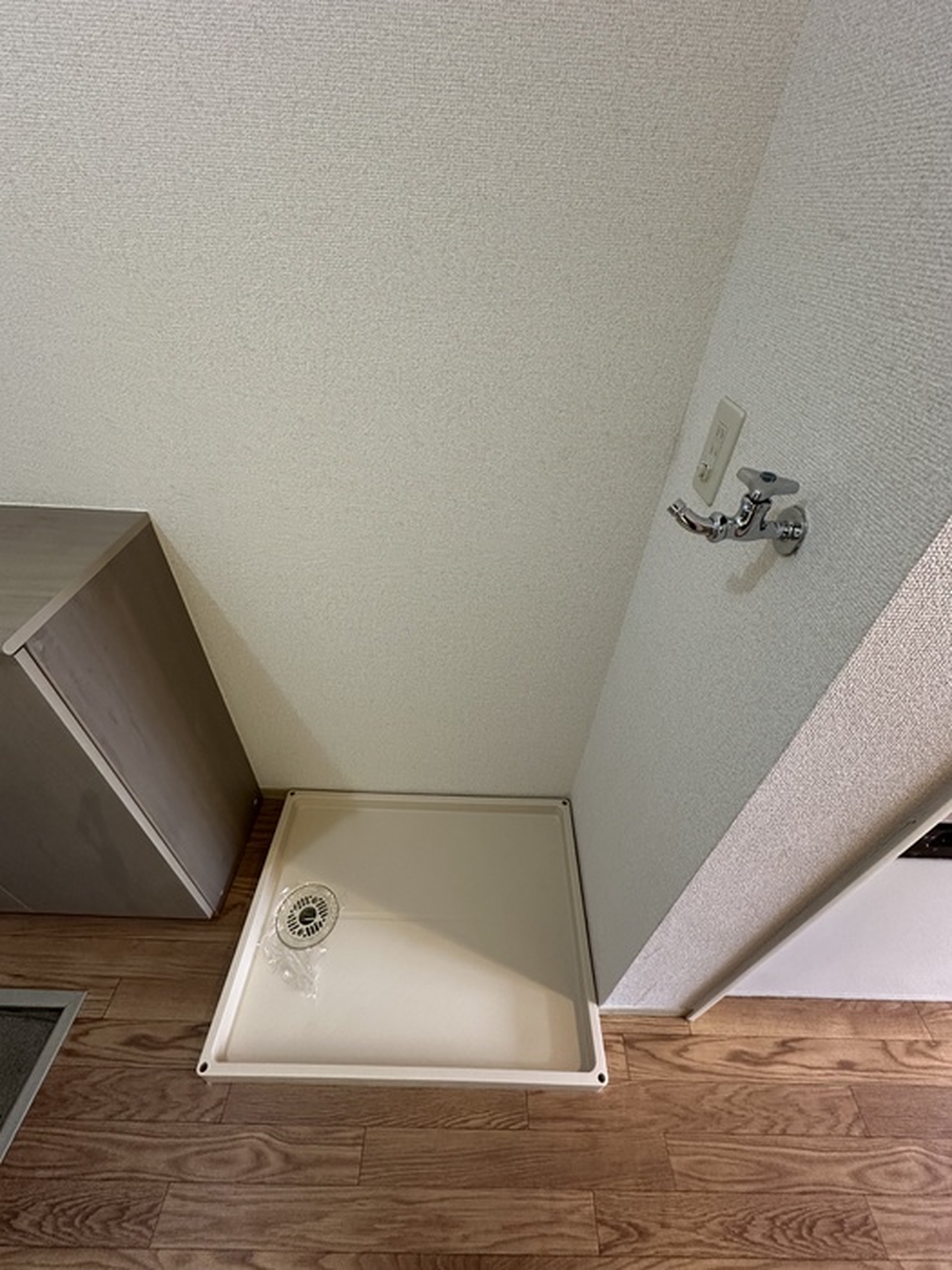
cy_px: 635
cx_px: 476
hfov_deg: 85.7
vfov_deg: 102.1
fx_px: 513
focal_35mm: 14
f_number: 2.2
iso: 500
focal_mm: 2.22
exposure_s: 1/50
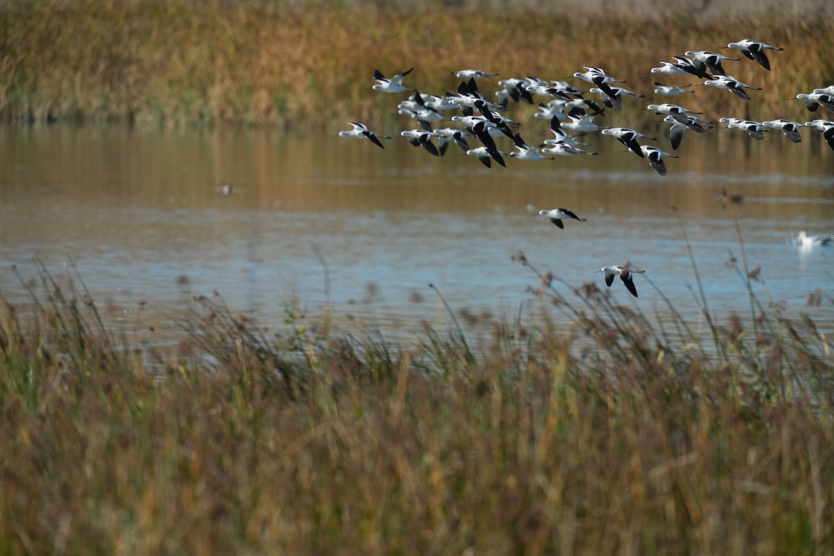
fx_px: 13899
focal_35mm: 600
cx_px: 417
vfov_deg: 2.3
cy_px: 278
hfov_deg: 3.4
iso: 640
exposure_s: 1/2500
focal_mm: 600
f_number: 5.6
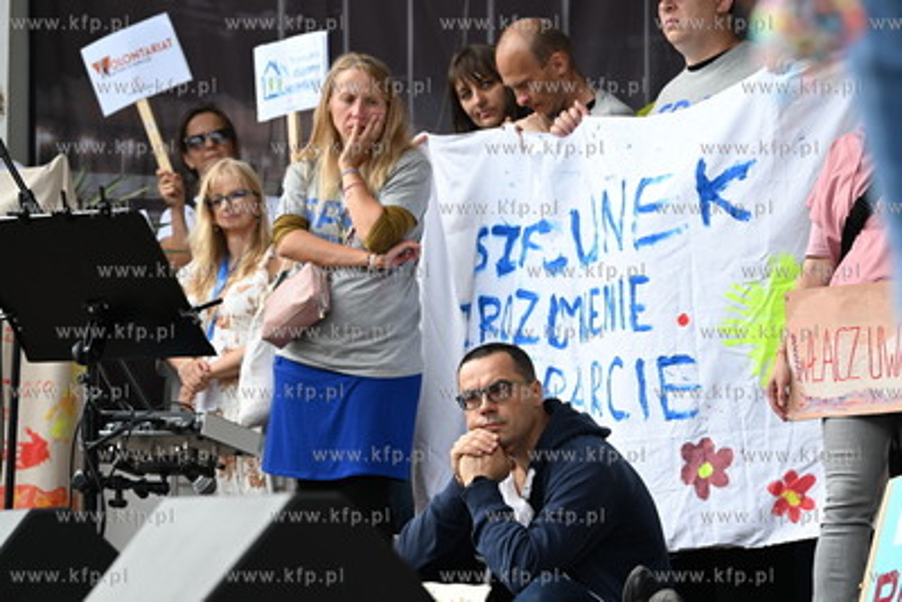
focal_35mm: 145
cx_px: 451
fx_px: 3634
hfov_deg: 14.1
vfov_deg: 9.5
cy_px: 301
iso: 250
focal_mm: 145
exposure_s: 1/320
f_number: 5.6
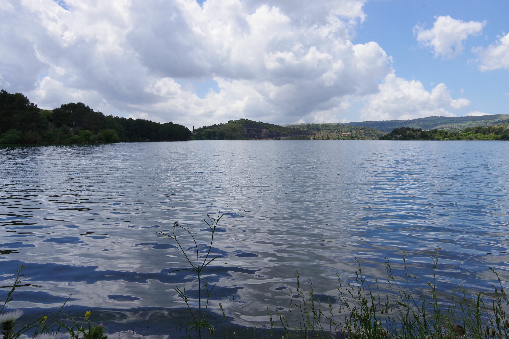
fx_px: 382
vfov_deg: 47.9
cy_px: 170
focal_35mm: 27
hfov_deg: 67.4
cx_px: 254
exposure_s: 1/160
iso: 200
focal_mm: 18
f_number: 16
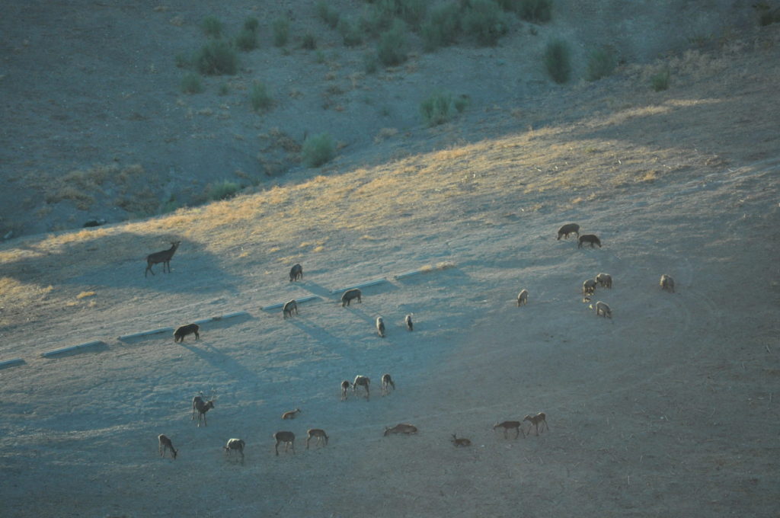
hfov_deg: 6.9
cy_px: 259
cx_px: 390
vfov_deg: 4.6
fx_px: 6492
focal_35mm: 300
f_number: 5.6
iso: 800
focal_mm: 200
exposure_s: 1/640
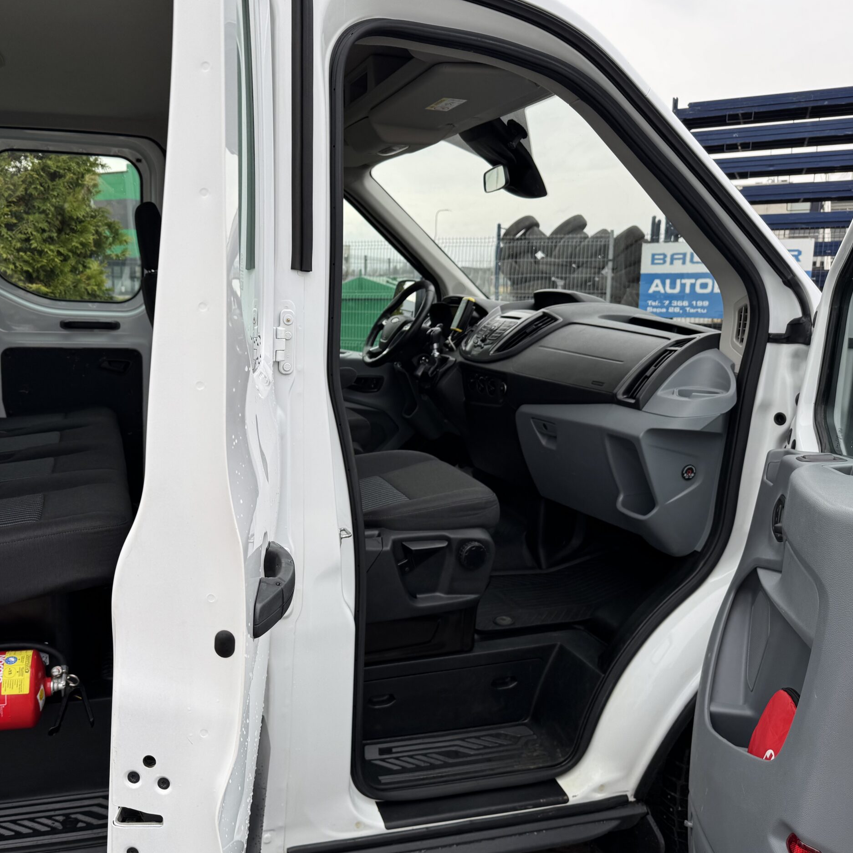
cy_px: 428
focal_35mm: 29
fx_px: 808
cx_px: 306
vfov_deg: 55.6
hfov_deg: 54.8
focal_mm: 6.76
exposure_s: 1/390
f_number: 1.78
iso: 80
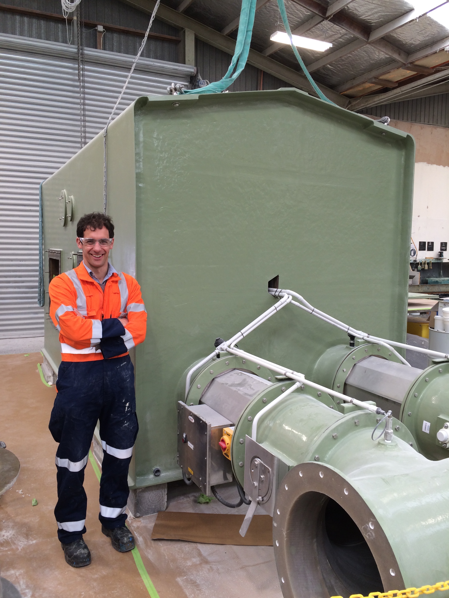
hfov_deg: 48.2
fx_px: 502
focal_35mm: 29
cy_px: 299
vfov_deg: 61.7
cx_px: 224
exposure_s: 1/50
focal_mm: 4.15
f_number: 2.2
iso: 32
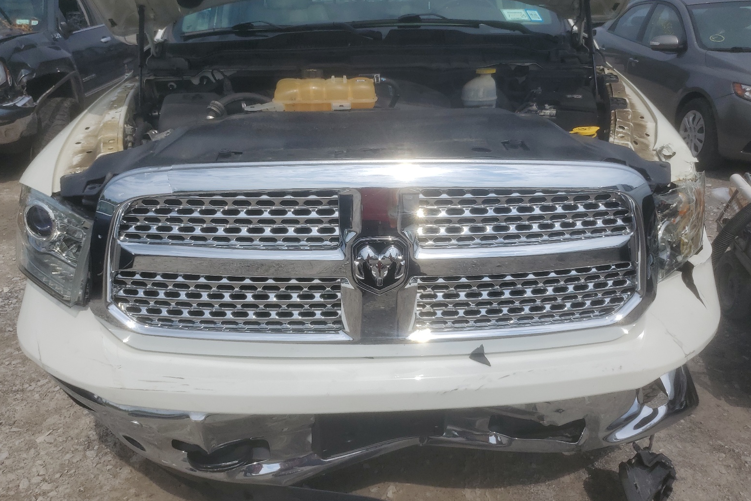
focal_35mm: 28
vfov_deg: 46.3
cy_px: 218
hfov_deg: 65.5
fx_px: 584
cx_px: 376
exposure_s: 1/10000
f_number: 1.5
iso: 50
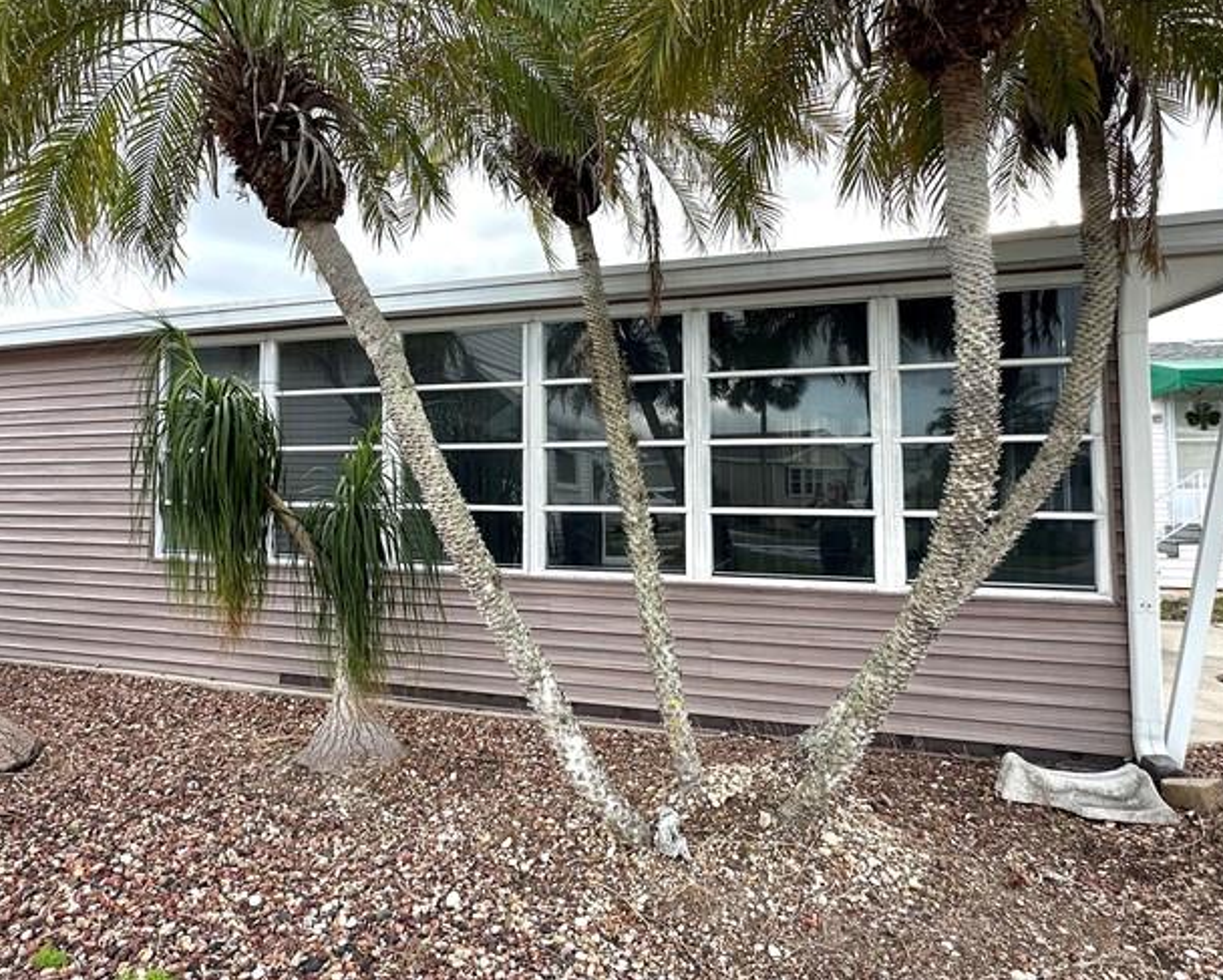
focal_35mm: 23
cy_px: 435
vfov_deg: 60.8
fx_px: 833
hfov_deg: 72.0
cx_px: 509
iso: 40
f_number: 2.2
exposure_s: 1/277
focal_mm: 2.22
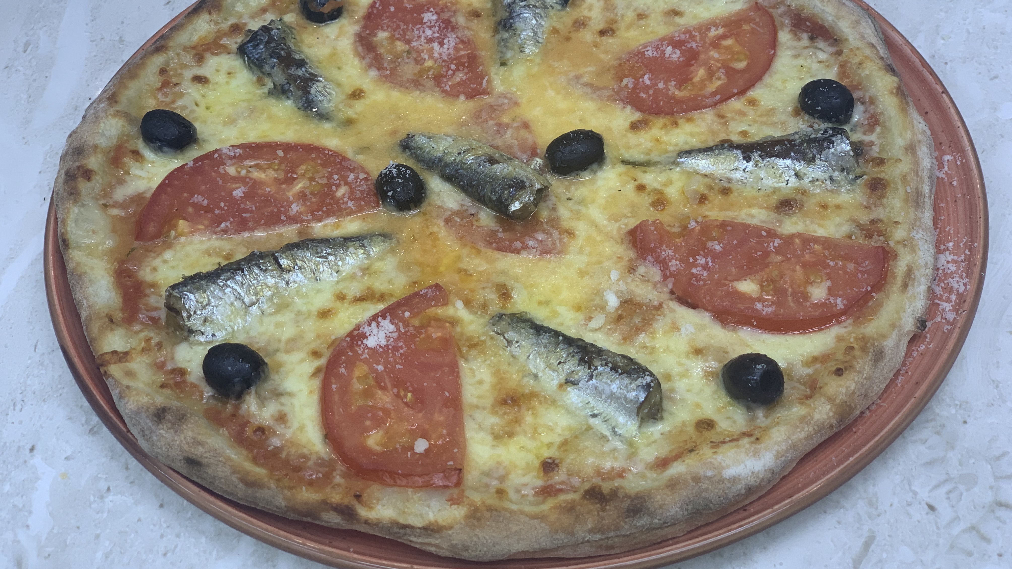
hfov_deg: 36.6
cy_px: 232
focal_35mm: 57
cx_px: 509
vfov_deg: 21.1
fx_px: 1530
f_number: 2.4
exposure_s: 1/122
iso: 50
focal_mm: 6
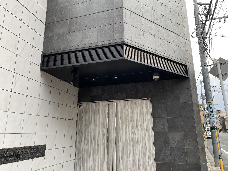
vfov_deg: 53.1
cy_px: 86
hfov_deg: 67.3
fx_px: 171
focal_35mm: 26
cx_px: 114
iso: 40
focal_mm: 4.25
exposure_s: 1/122
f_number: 1.8
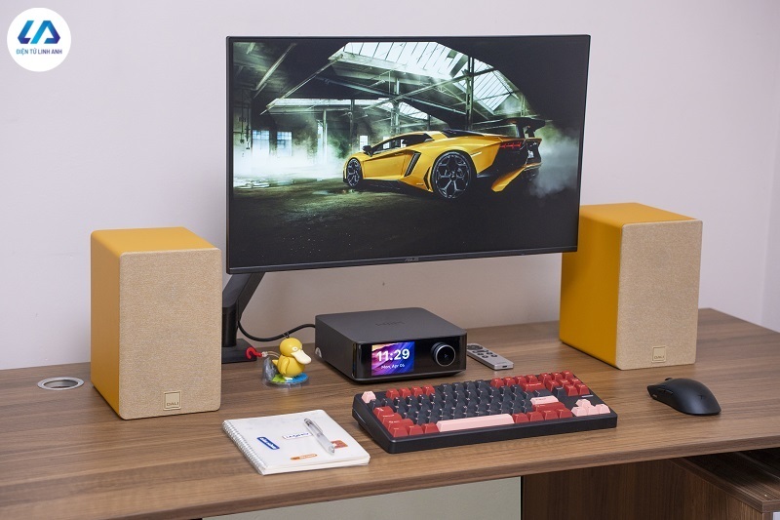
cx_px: 390
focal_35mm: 69
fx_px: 1495
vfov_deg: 19.7
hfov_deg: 29.2
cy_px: 260
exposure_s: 1/125
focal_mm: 69
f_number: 4.5
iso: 1000
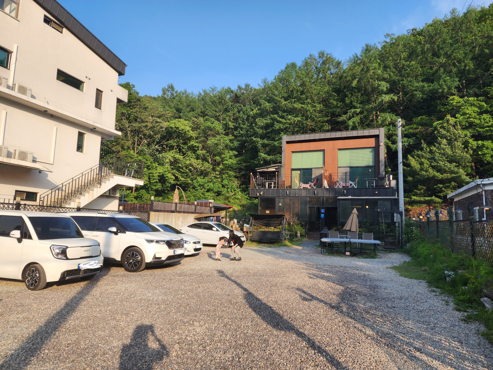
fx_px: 328
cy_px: 185
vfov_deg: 58.9
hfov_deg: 73.9
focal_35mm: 23
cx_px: 246
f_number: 1.8
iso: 12
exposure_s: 1/476
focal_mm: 6.4
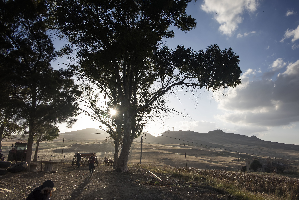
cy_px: 100
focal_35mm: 27
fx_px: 224
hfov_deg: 67.4
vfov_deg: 47.9
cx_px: 150
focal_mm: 18
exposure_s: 1/80
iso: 200
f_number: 16
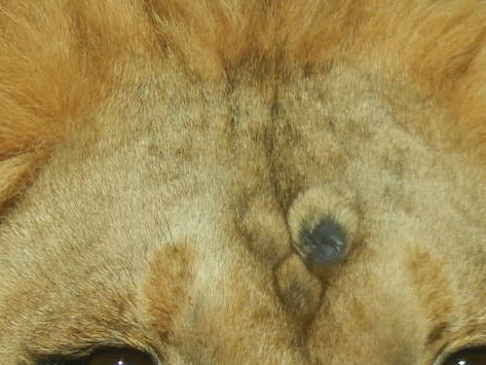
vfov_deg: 0.7
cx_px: 373
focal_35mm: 2284
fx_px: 32075
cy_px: 559
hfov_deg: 0.9
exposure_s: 1/500
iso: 125
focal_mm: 120
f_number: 5.8
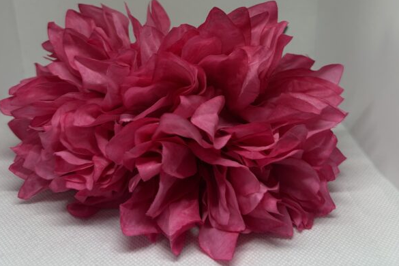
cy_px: 50
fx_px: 410
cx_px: 196
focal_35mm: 37
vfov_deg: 34.7
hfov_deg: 51.9
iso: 40
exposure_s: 1/195
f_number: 1.6
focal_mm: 5.96
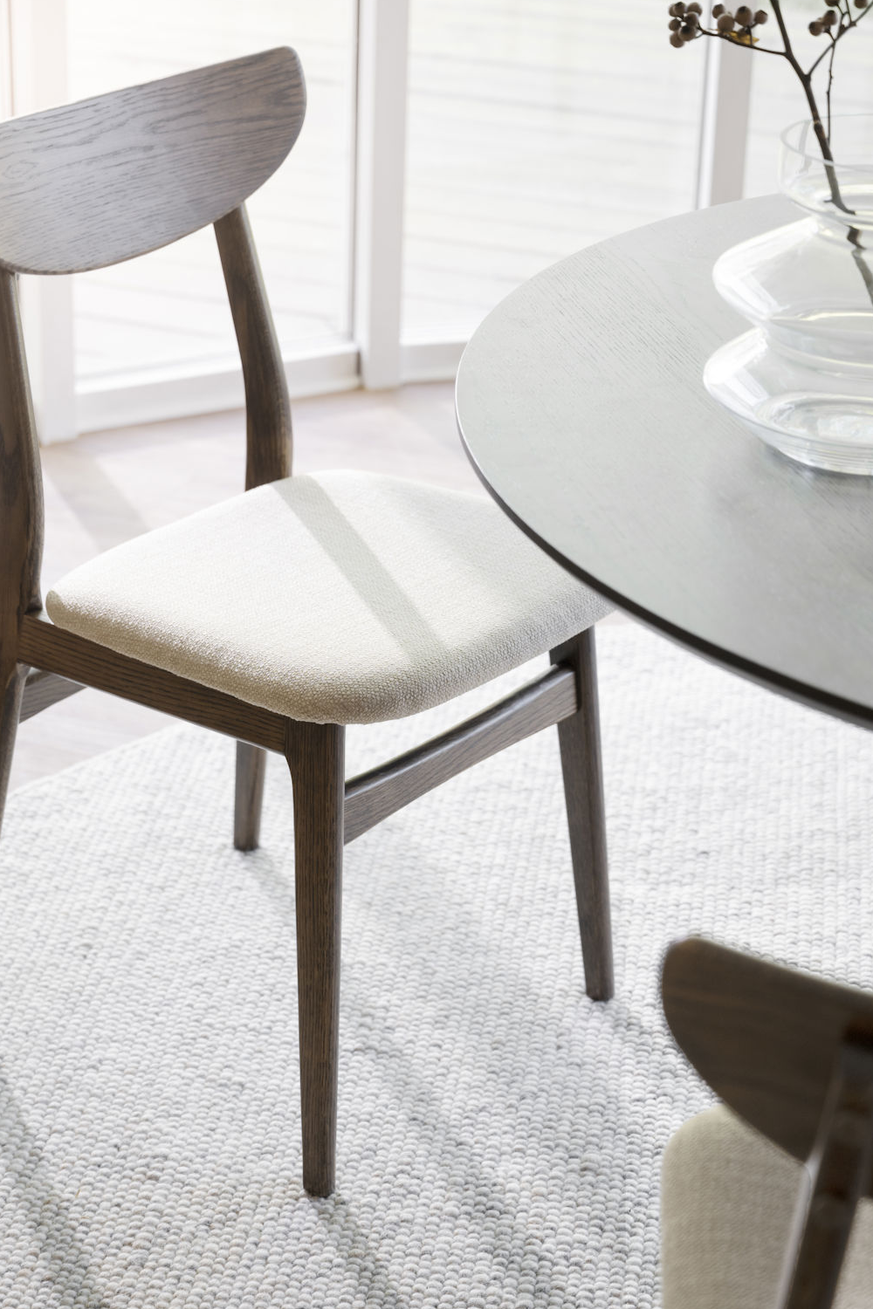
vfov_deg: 26.6
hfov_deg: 17.9
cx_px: 301
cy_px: 601
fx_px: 2764
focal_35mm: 76
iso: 160
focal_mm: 57
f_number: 4
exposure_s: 1/40
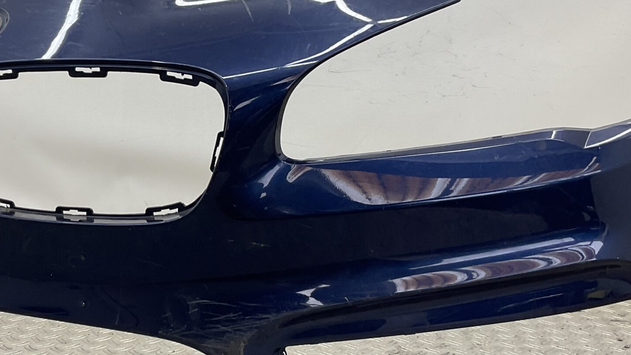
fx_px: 937
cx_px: 199
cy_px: 168
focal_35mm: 56
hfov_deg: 36.7
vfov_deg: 21.4
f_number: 1.8
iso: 25
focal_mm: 3
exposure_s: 1/100
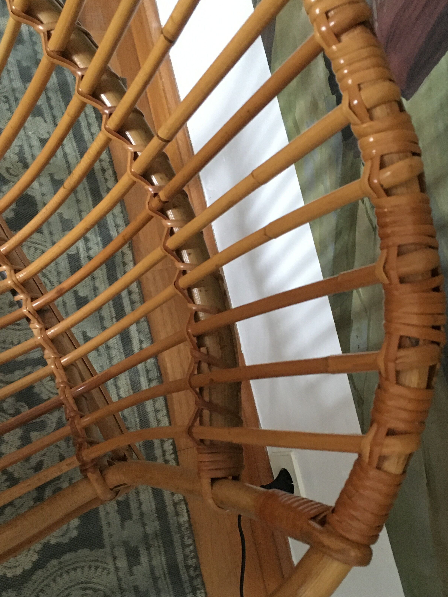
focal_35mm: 37
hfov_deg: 38.5
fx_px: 638
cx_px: 272
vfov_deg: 50.1
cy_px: 323
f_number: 2.2
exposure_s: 1/17
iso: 320
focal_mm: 4.15
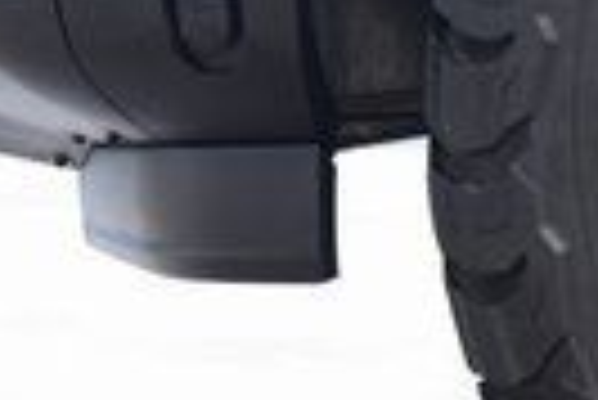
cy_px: 74
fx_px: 3592
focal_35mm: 216
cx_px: 1245
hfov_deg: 8.9
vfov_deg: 6.4
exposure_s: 1/15
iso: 1400
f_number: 6.3
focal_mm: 30
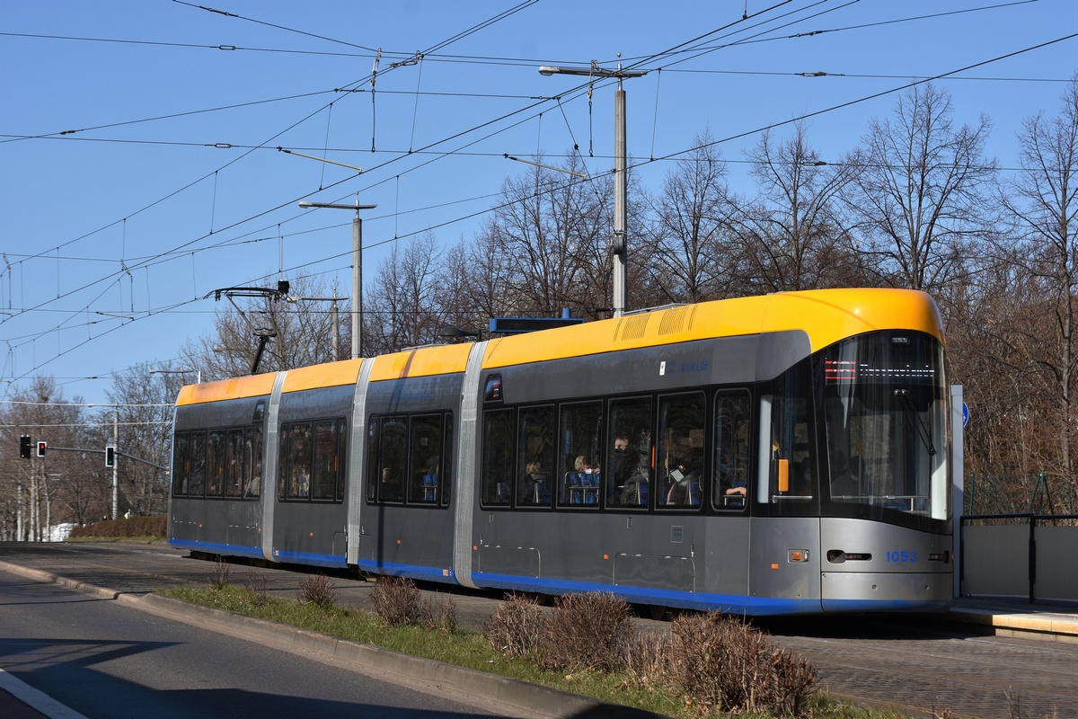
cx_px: 539
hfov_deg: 19.5
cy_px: 360
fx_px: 3144
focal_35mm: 105
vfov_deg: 13.0
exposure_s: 1/800
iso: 125
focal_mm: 70
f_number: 7.1
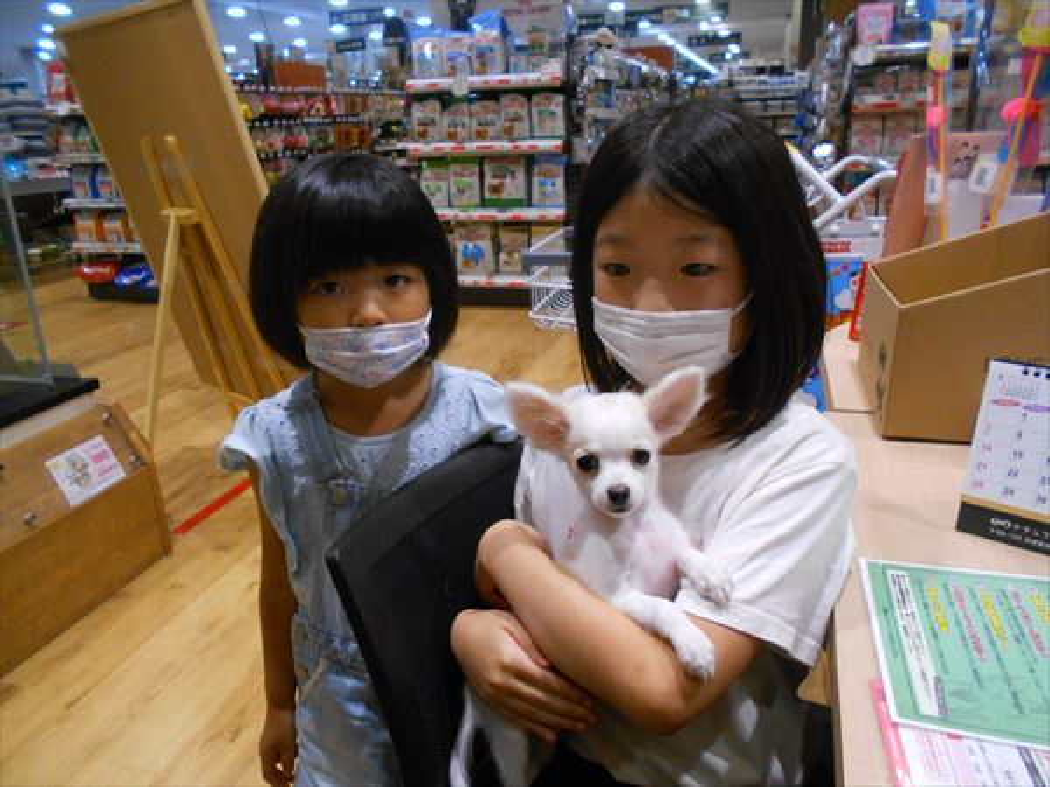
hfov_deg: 67.3
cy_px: 394
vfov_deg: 53.1
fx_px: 789
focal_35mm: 26
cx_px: 525
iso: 400
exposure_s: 1/100
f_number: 3.2
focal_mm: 4.6
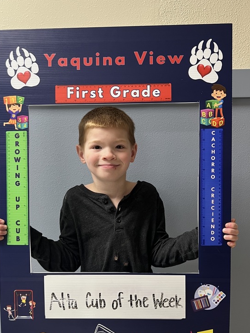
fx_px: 356
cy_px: 198
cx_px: 122
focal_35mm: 37
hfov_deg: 38.7
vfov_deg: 49.9
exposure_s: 1/60
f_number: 1.5
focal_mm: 5.7
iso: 125
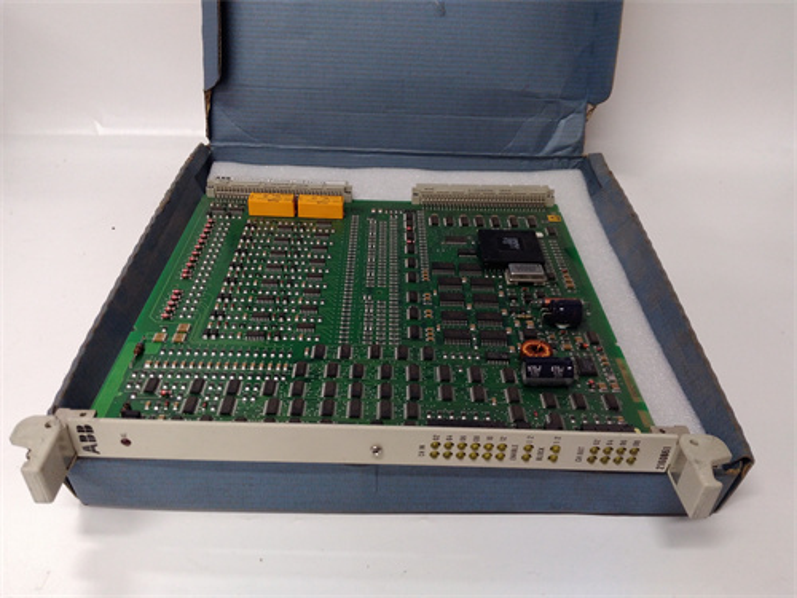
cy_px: 299
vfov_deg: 51.4
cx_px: 398
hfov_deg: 65.3
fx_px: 622
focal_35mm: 27
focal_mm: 3.79
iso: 238
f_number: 2
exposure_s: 1/33
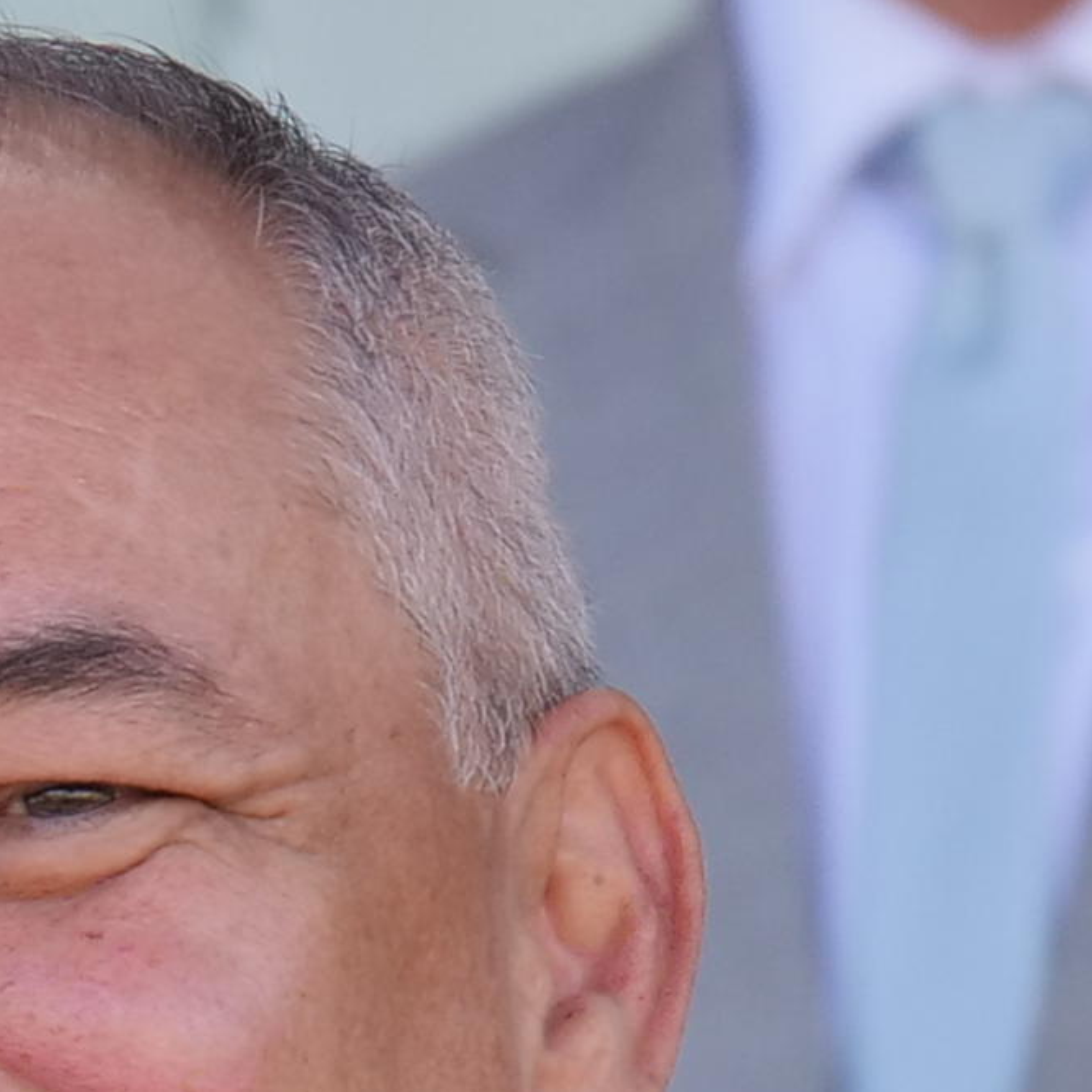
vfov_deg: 1.3
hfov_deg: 1.3
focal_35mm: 1328
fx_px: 47397
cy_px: 1776
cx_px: -1259
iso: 200
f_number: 3.2
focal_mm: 100
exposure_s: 1/500
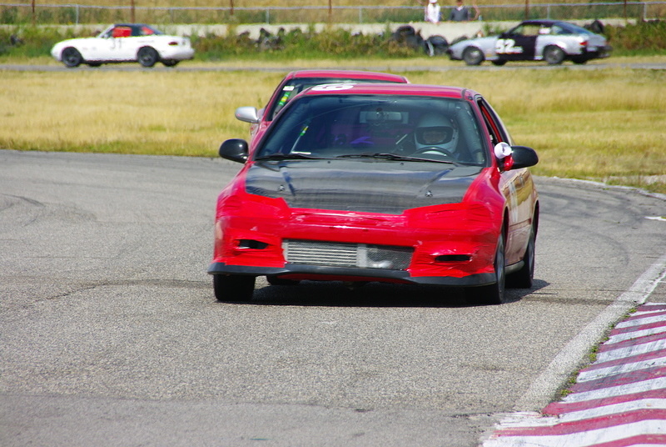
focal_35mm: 330
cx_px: 333
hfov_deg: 6.2
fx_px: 6114
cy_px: 224
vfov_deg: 4.2
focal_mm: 220
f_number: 9
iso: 100
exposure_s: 1/250
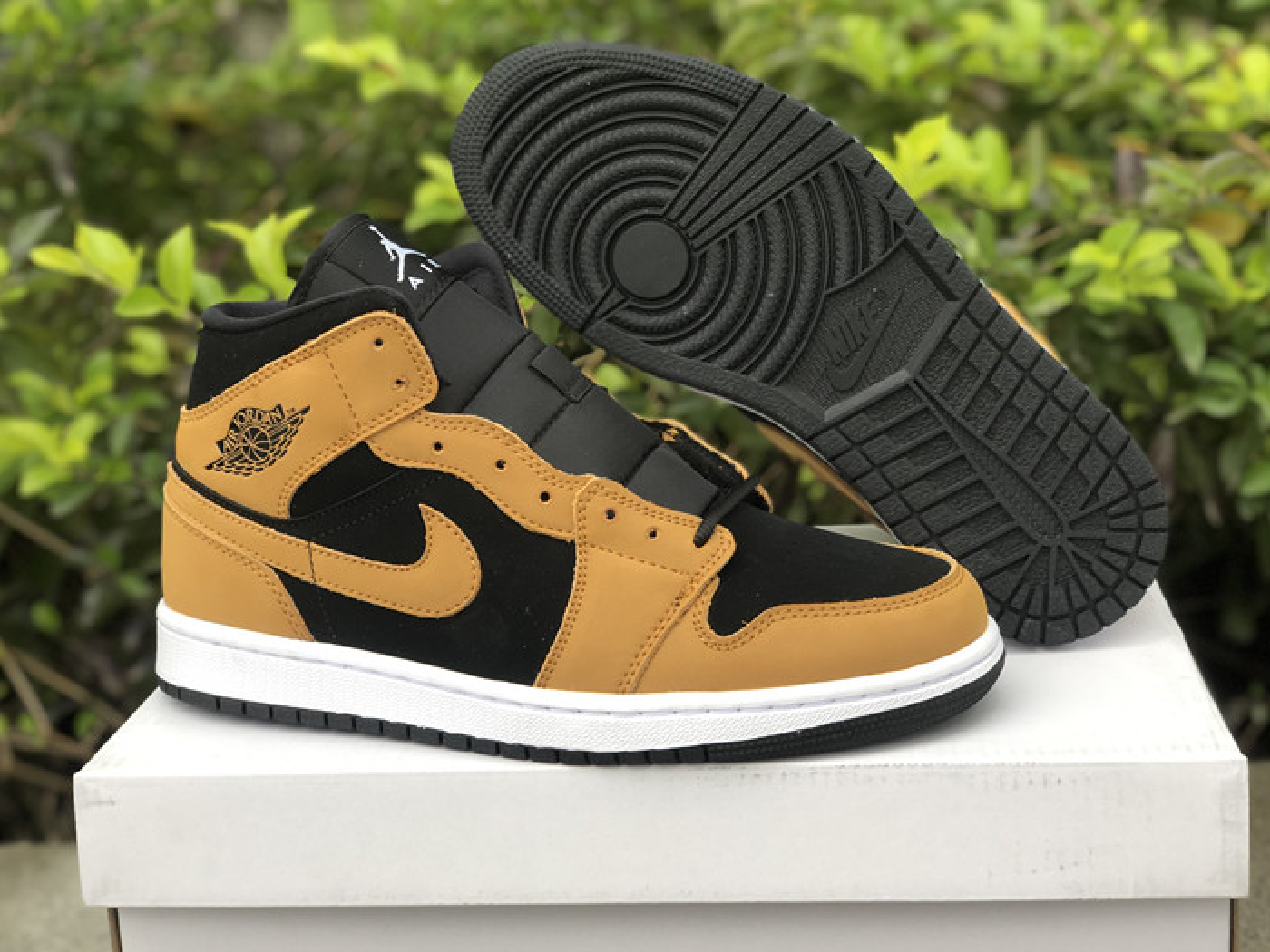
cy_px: 451
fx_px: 2018
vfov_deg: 26.6
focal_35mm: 55
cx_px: 633
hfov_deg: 34.9
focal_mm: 6
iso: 40
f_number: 2.4
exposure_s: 1/60
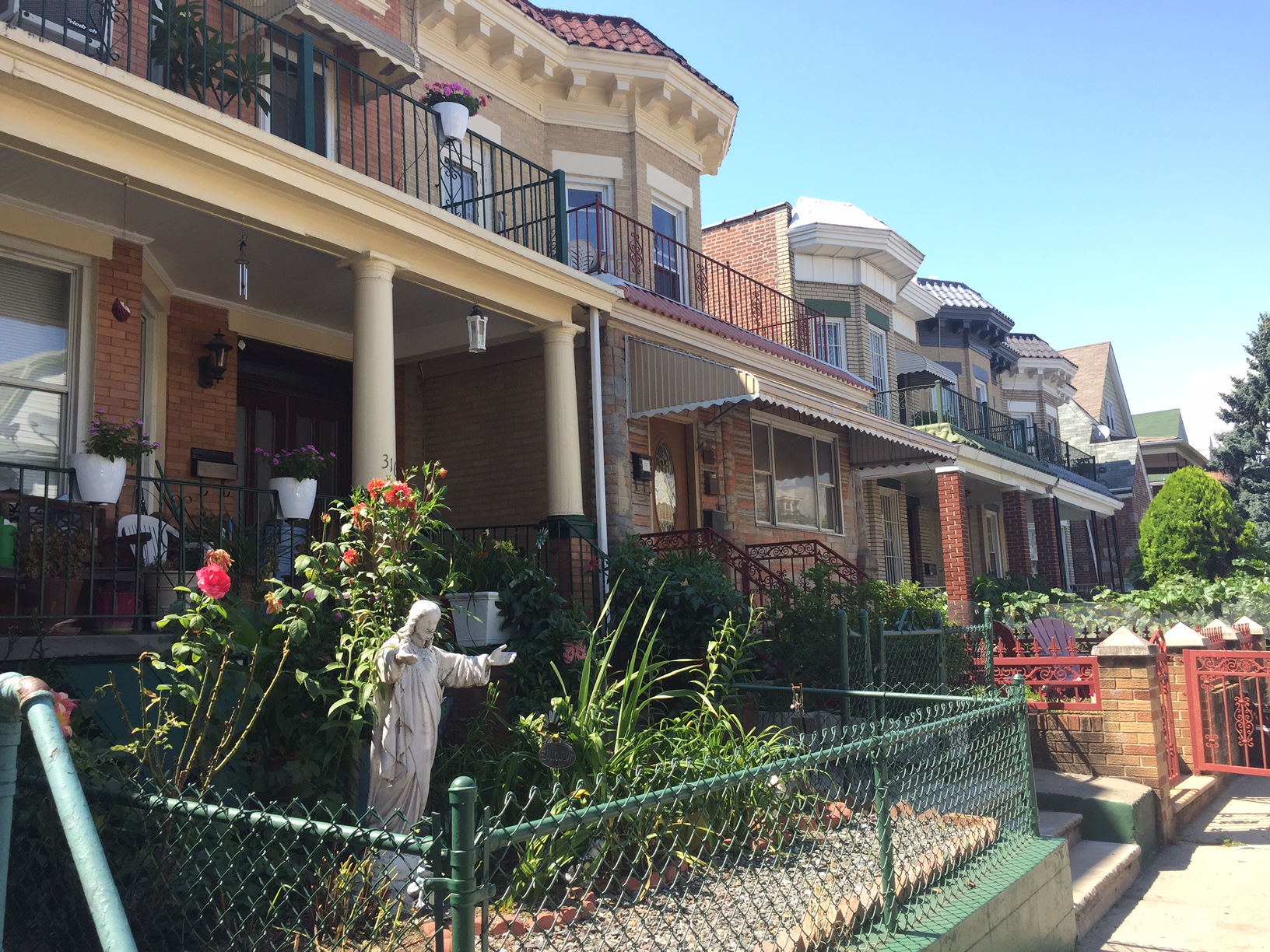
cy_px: 476
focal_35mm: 29
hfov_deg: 61.7
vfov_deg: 48.2
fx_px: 1064
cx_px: 635
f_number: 2.2
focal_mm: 4.15
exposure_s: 1/534
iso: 32
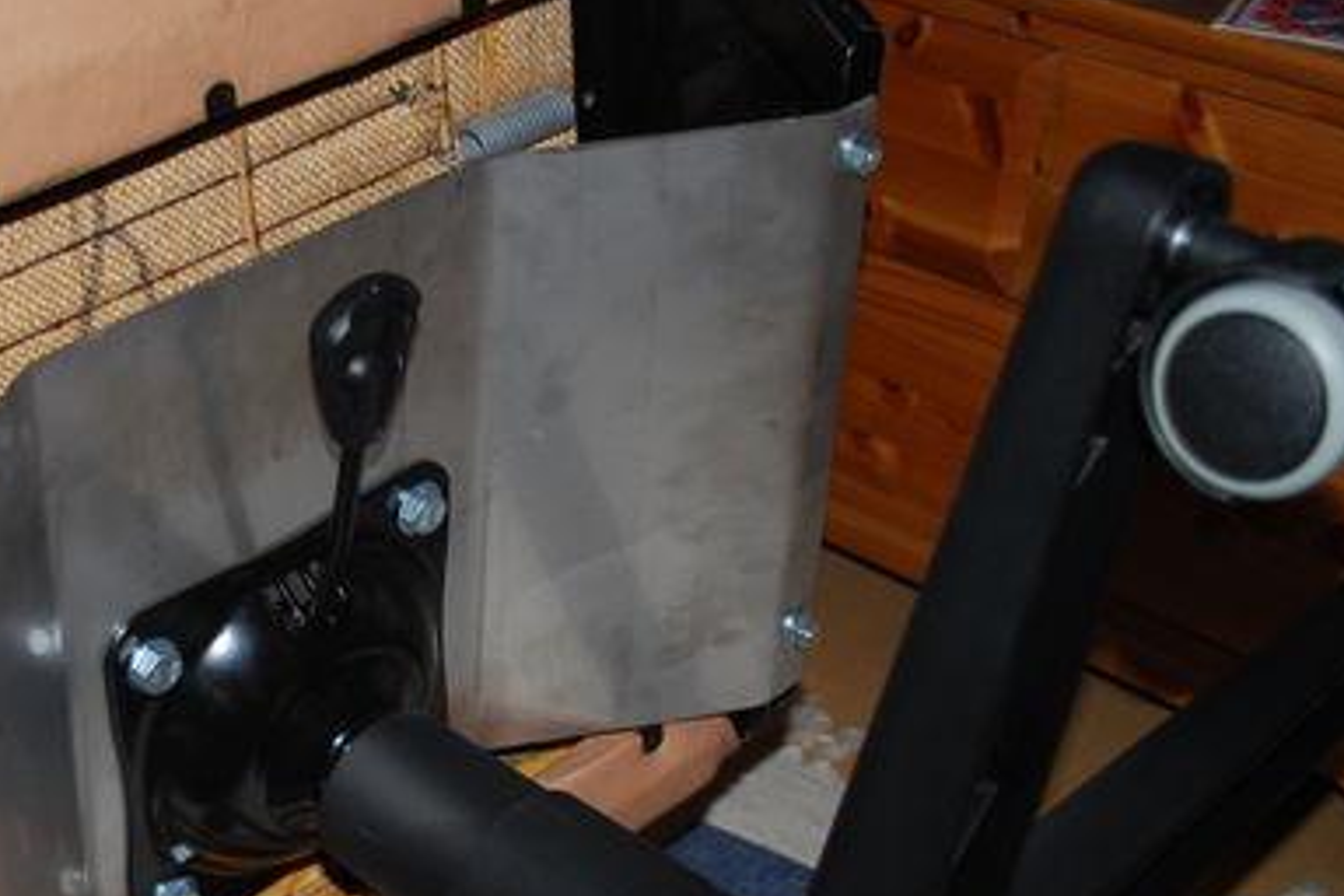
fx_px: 2426
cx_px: 242
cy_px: 623
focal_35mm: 65
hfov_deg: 30.1
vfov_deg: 20.8
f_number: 4.2
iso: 100
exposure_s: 1/60
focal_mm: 26
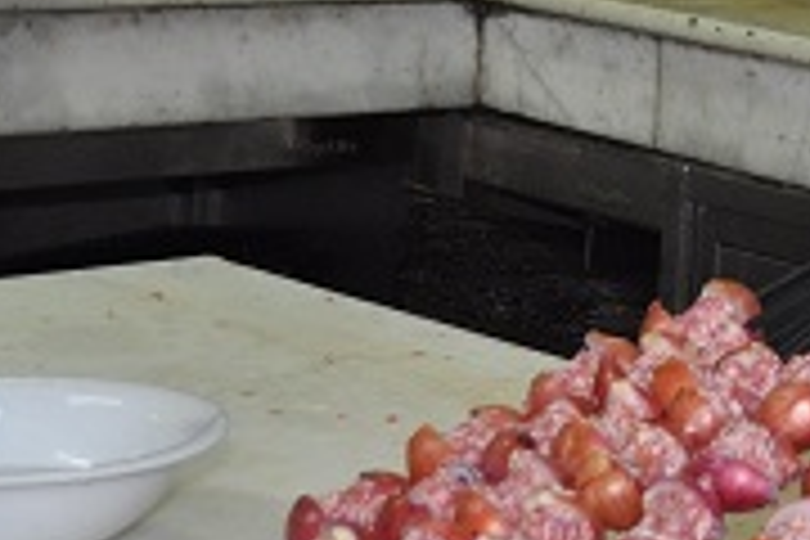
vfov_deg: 10.0
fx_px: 3030
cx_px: 1256
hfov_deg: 14.1
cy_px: -130
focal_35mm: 135
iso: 640
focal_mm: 27
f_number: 5.6
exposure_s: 1/60
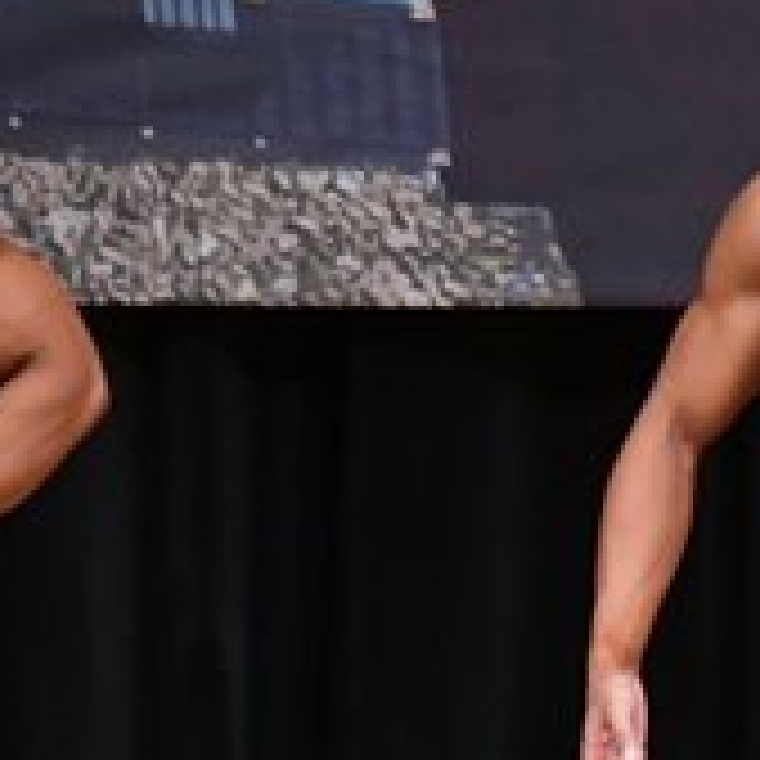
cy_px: 679
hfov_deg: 1.7
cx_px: 924
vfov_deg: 1.7
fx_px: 26106
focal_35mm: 1051
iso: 5000
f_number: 5.6
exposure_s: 1/400
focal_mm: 180
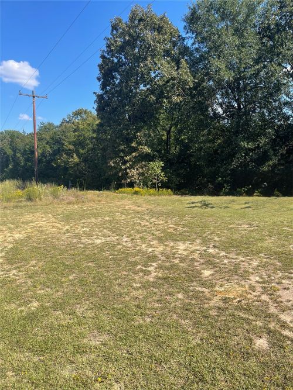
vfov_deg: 69.4
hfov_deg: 54.9
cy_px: 195
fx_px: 282
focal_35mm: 25
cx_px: 146
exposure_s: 1/1739
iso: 32
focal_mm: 5.1
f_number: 1.6
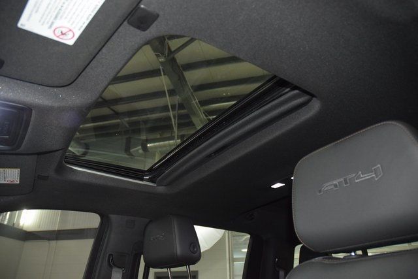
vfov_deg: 48.0
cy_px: 140
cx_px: 209
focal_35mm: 27
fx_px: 314
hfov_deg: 67.4
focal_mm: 18
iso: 2500
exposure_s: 1/60
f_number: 3.5
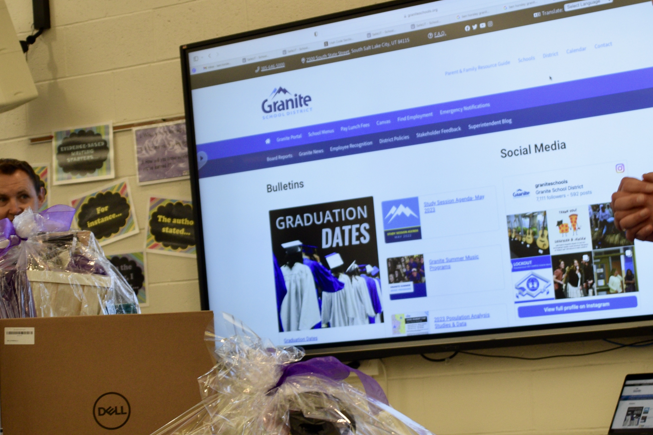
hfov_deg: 24.8
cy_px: 227
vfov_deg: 16.6
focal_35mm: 82
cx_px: 351
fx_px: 1487
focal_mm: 26
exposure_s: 1/80
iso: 400
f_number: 4.5
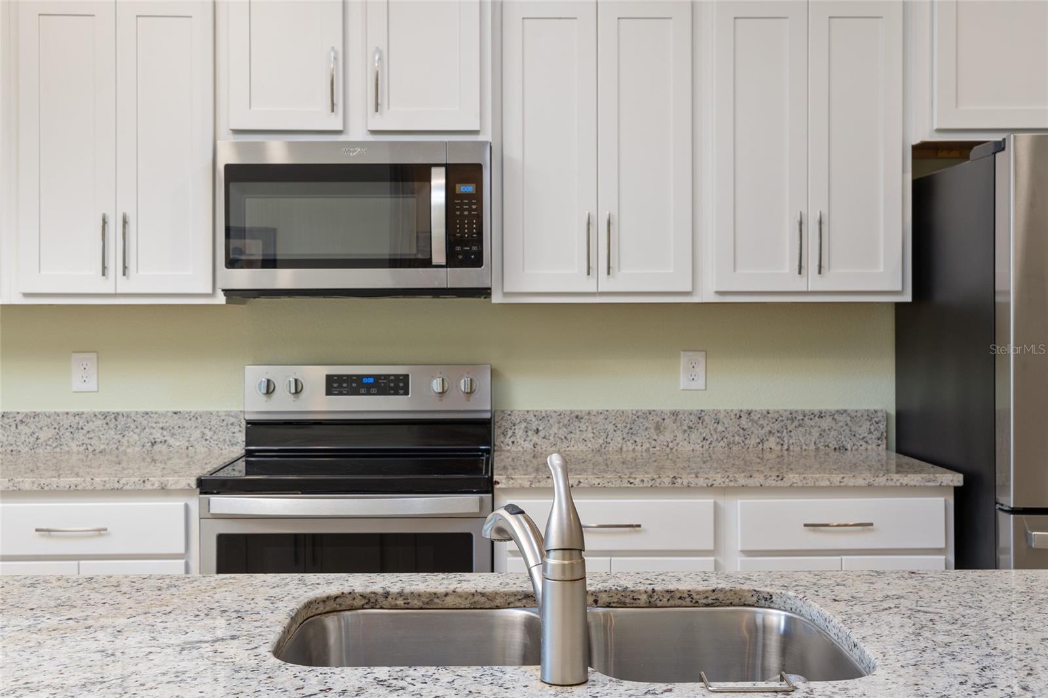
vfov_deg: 32.8
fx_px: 1185
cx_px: 524
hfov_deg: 47.7
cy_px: 349
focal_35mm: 41
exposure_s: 1/15
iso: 400
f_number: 11
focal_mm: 40.7
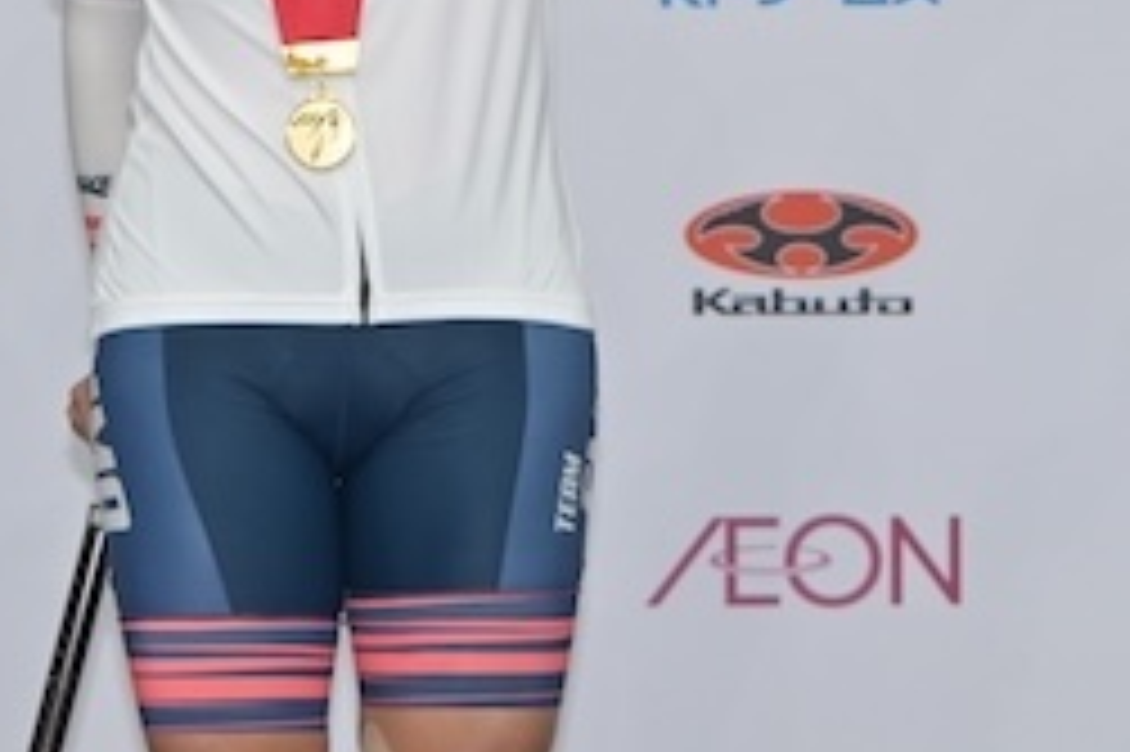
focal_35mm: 335
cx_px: 446
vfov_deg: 4.1
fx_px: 10508
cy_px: -417
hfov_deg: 6.2
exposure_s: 1/160
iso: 640
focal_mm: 105
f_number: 7.1
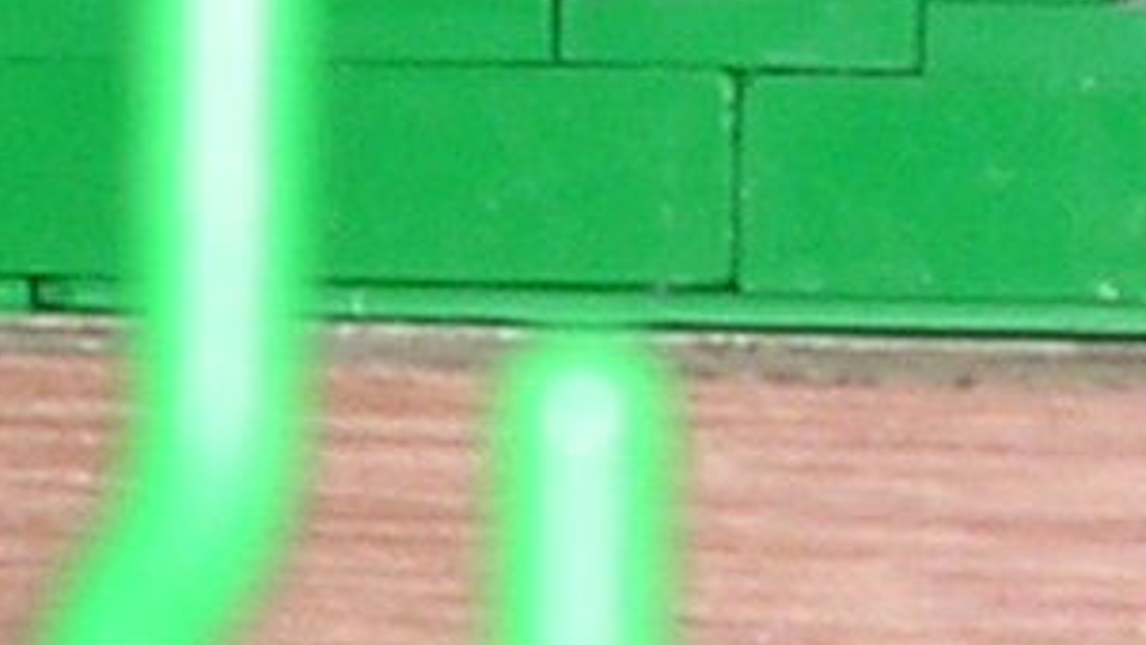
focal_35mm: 281
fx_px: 8540
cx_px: 61
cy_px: -152
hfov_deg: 7.6
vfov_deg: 4.3
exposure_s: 1/60.1
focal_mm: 5.8
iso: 100
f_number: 2.8
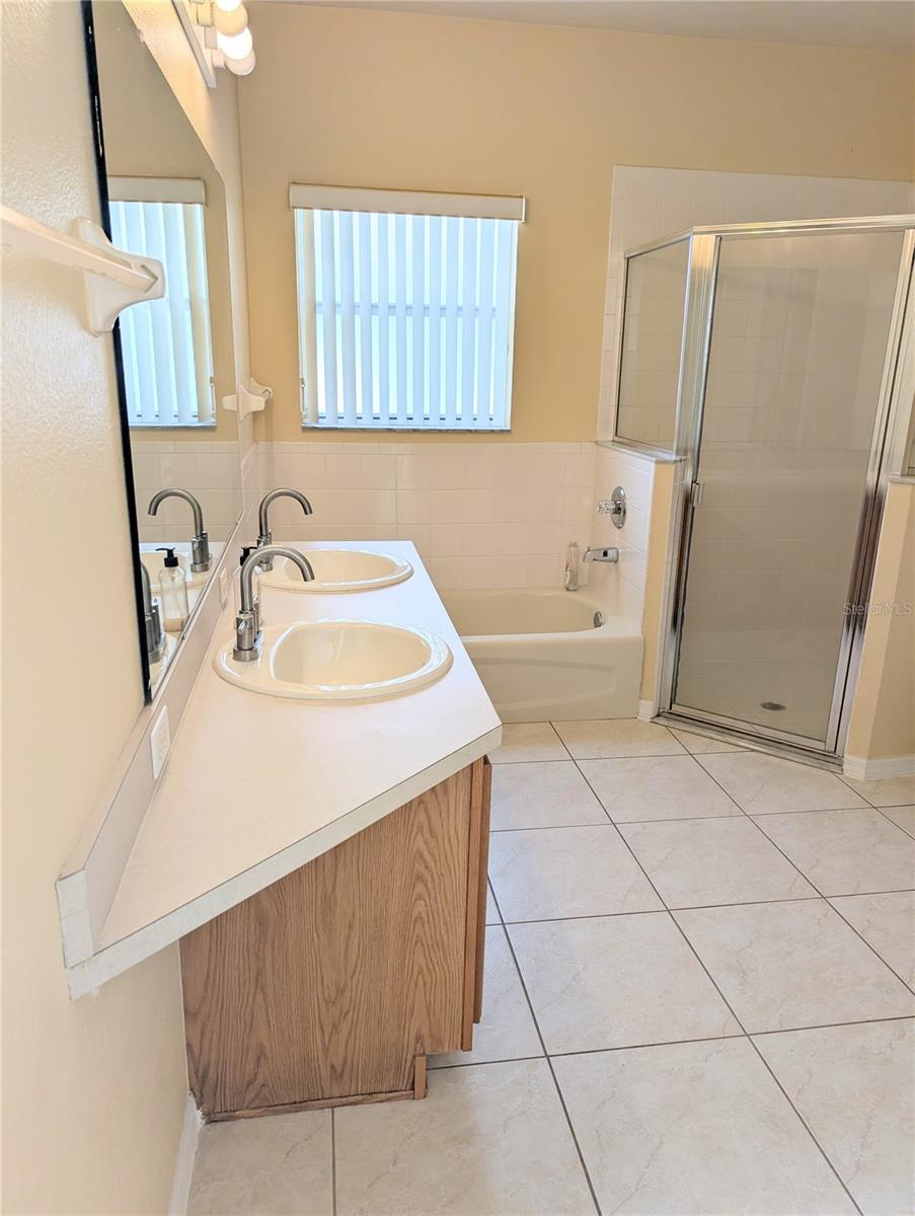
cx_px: 458
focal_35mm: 24
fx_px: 844
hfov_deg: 56.9
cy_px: 608
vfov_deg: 71.5
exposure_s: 1/205
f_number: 1.68
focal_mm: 6.9
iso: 18
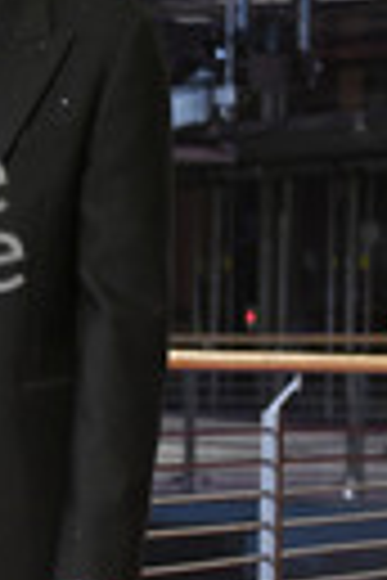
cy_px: 490
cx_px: -76
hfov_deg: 7.1
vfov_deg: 10.7
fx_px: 3096
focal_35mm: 192
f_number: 4.8
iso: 5000
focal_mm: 62
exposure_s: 1/250
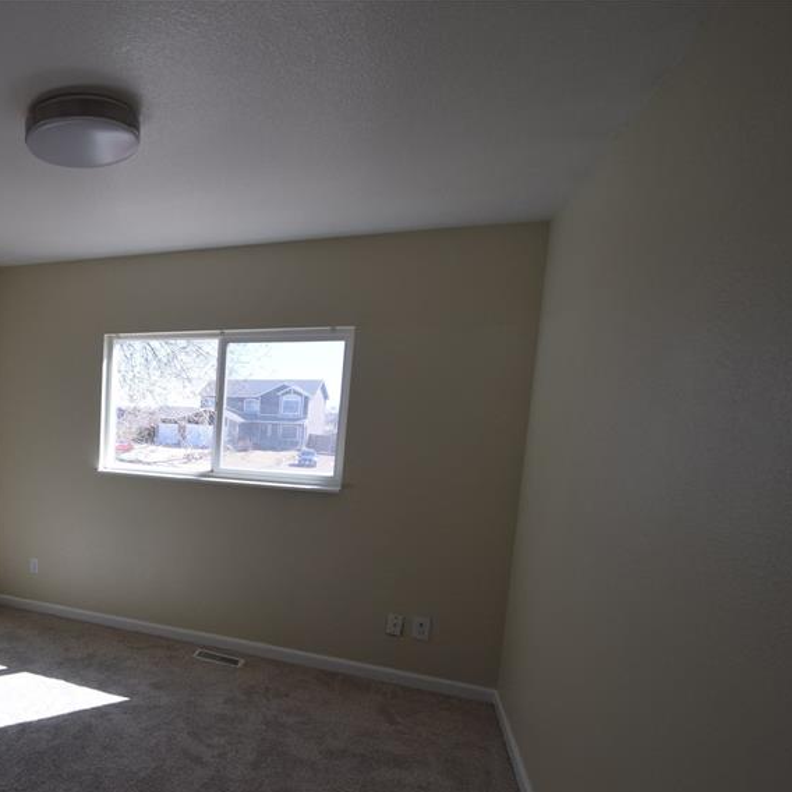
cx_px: 82
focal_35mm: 23
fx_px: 595
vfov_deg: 66.6
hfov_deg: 57.9
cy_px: 475
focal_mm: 10
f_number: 7.1
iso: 400
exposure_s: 1/200
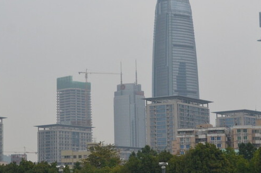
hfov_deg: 16.1
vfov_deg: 10.7
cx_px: 99
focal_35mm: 127
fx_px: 920
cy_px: 82
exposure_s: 1/250
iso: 800
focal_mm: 35
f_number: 8
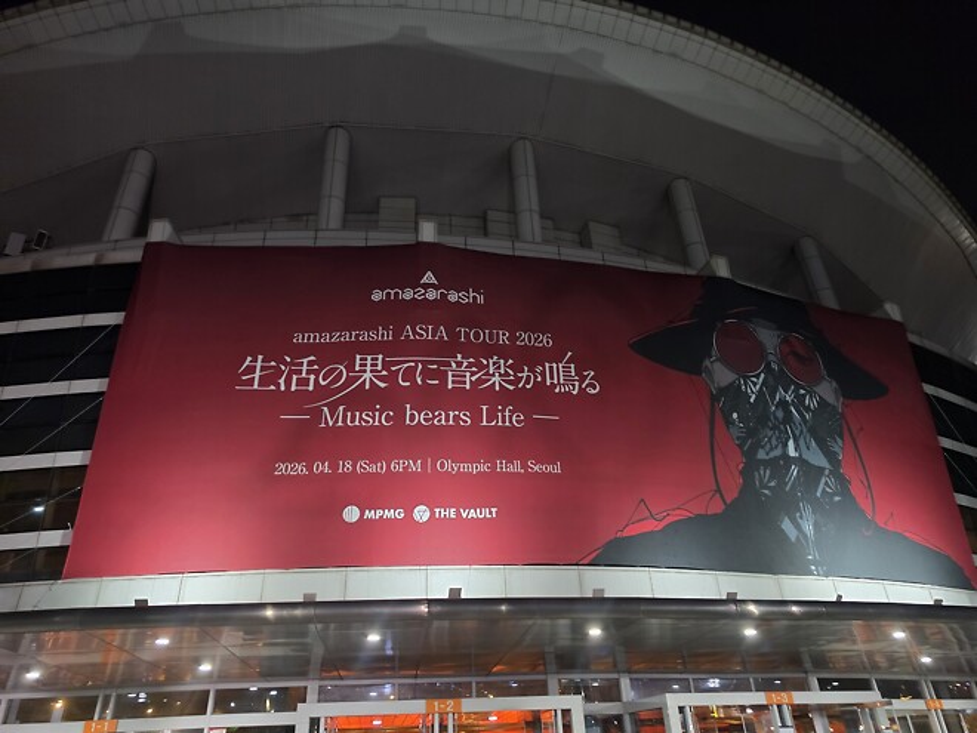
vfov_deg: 58.9
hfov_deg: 73.9
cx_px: 488
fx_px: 649
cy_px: 366
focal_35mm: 23
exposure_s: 1/29.5
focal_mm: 6.5
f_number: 1.4
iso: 400
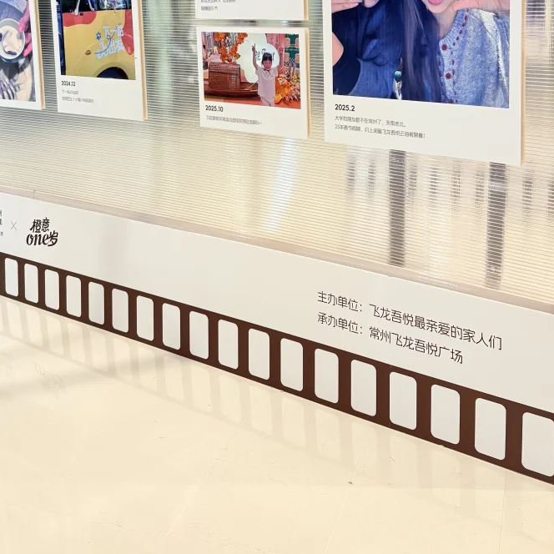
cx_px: 285
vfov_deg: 35.1
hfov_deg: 36.8
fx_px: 833
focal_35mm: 46
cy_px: 77
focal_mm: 6.76
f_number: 1.78
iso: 125
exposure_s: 1/100
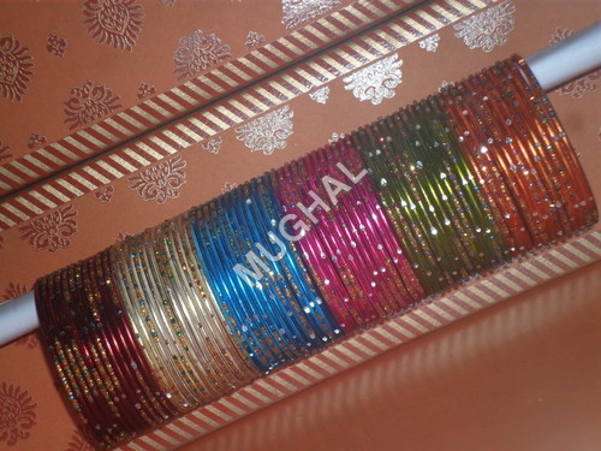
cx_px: 300
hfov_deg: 18.2
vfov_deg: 13.7
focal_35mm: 108
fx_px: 1875
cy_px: 226
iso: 100
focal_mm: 19.6
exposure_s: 1/60
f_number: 5
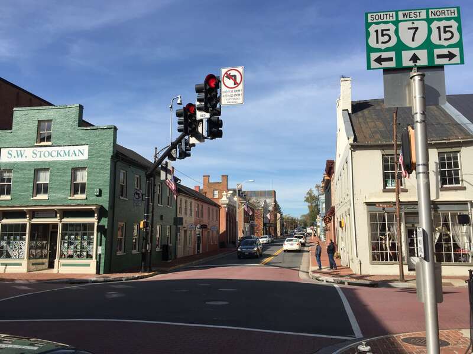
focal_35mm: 29
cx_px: 236
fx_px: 396
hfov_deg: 61.7
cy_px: 177
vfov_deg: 48.2
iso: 32
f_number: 2.2
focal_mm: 4.15
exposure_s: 1/2198
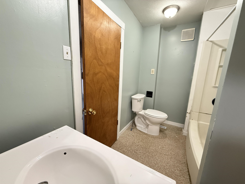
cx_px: 122
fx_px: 99
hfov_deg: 102.1
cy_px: 92
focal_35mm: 14
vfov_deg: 85.7
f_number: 2.2
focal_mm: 2.22
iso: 640
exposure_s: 1/60
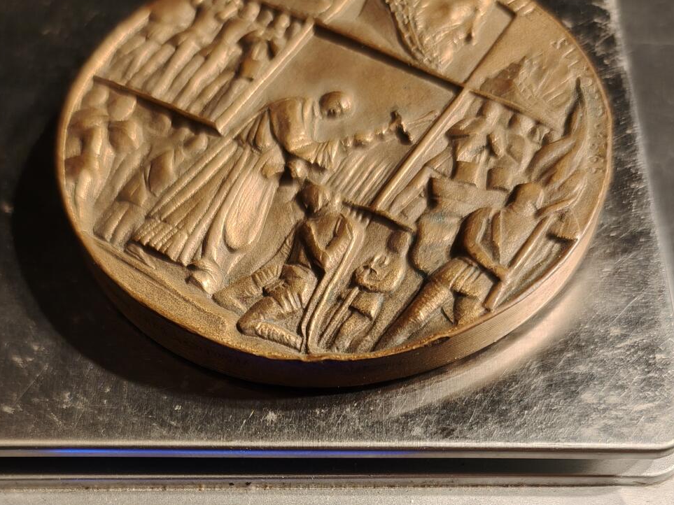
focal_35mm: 43
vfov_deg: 30.9
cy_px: 518
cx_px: 287
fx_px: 837
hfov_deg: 43.7
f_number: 1.6
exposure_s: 1/176
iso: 250
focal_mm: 6.06
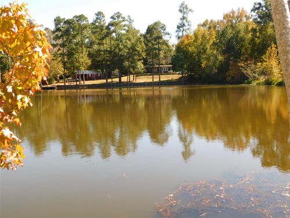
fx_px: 302
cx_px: 145
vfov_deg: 39.7
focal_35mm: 36
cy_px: 109
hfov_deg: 51.4
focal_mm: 6.3
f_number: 3.5
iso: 125
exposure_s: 1/400
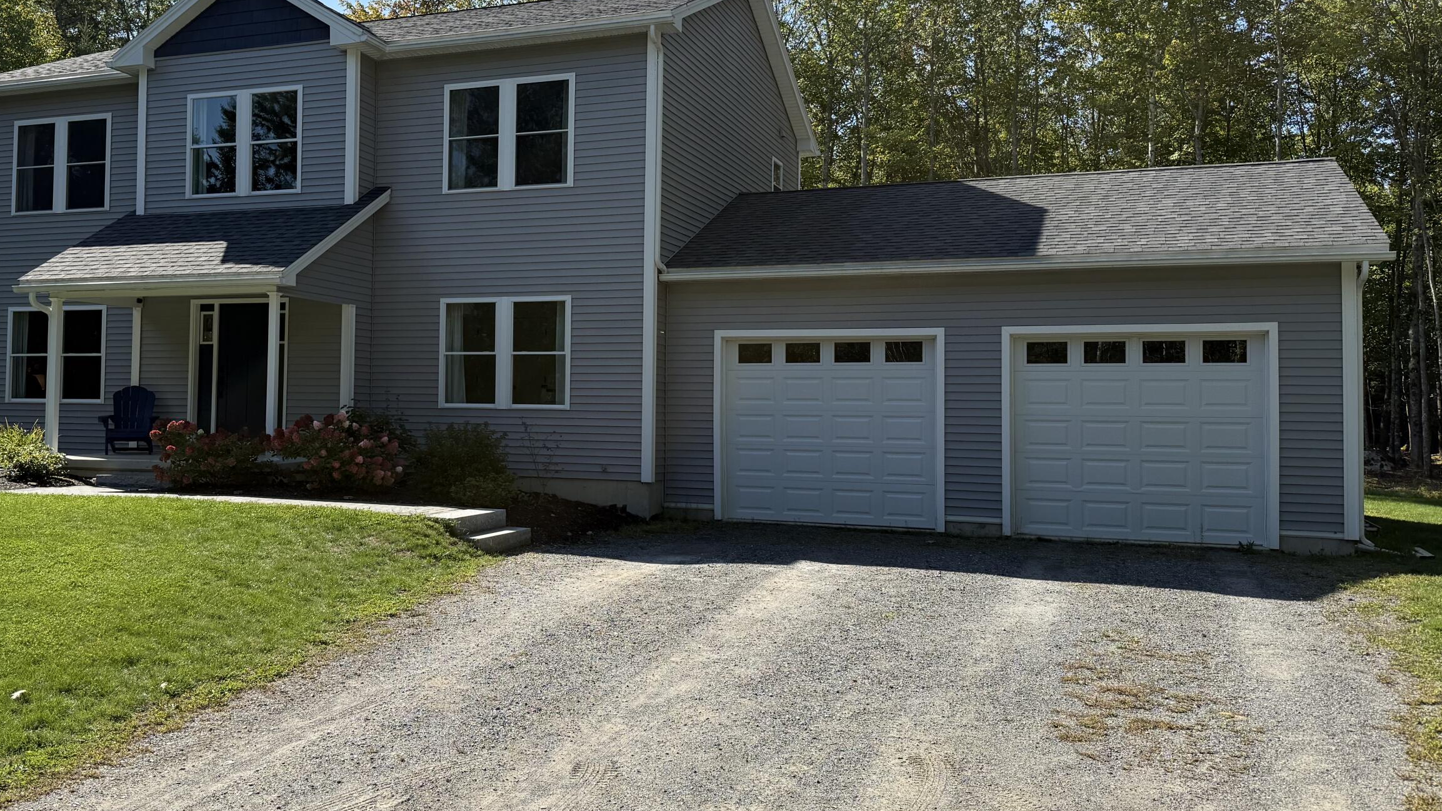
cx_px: 548
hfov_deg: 57.4
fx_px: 1300
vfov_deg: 34.6
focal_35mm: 34
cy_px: 348
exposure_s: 1/3953
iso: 100
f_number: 1.78
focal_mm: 6.76
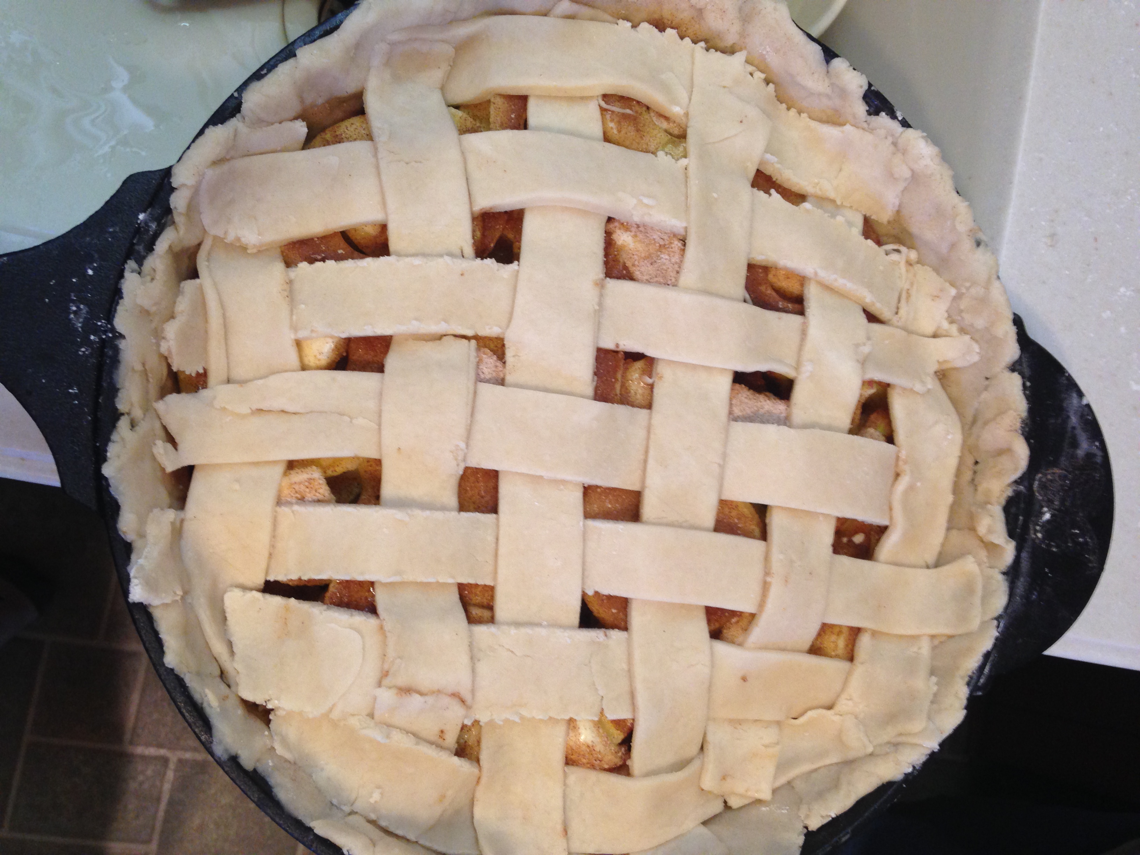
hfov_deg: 55.4
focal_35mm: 33
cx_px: 570
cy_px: 428
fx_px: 1087
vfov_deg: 42.9
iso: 125
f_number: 2.4
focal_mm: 4.12
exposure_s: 1/20
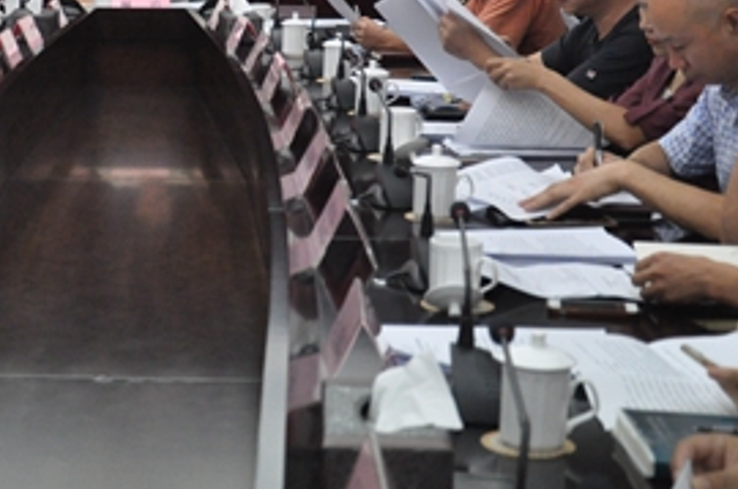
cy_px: 186
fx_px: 2271
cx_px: 101
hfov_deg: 18.2
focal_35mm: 111
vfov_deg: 12.3
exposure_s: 1/320
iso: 3200
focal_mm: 40
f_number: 4.5
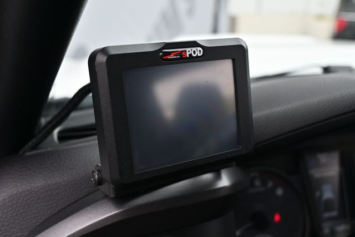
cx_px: 178
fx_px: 362
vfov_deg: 36.1
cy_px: 118
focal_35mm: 37
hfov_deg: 52.2
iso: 220
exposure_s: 1/250
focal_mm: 24.5
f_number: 4.2
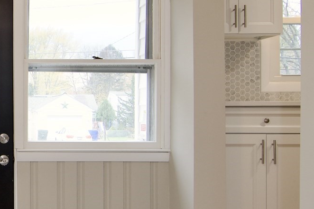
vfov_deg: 20.9
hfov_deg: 27.4
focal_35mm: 65
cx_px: -59
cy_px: 123
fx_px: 567
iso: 320
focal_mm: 14
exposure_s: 1/40
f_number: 7.1
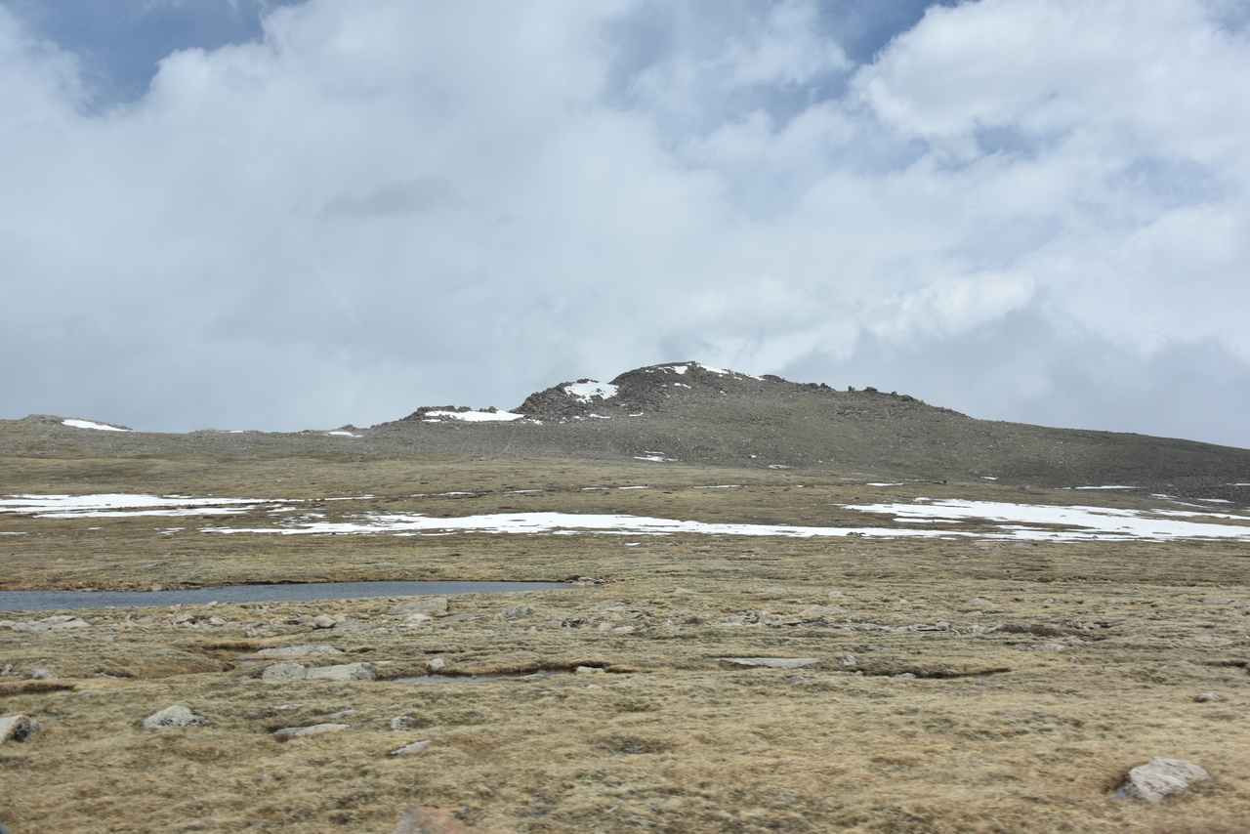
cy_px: 417
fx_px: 1111
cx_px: 625
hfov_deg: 58.7
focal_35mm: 32
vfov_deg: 41.1
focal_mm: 32
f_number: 10
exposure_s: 1/400
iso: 100
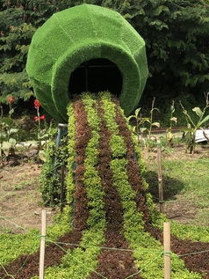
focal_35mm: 53
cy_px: 187
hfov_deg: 27.5
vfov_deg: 35.8
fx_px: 426
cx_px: 82
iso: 20
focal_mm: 3.99
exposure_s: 1/827
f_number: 1.8
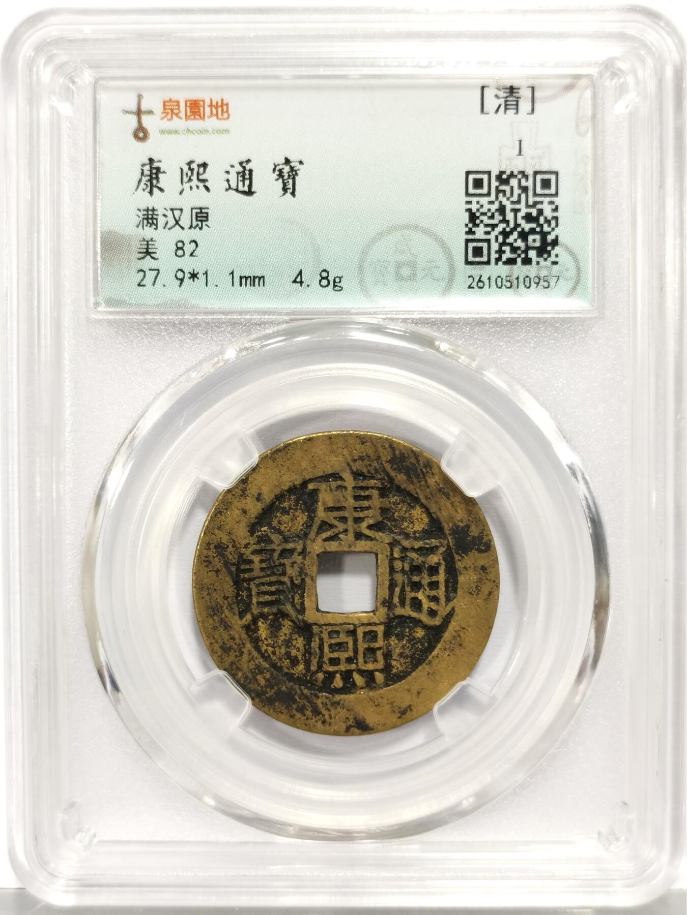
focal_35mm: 54
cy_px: 458
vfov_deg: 35.5
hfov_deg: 27.0
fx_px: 1429
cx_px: 344
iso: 200
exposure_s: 1/100
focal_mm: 5.56
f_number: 16
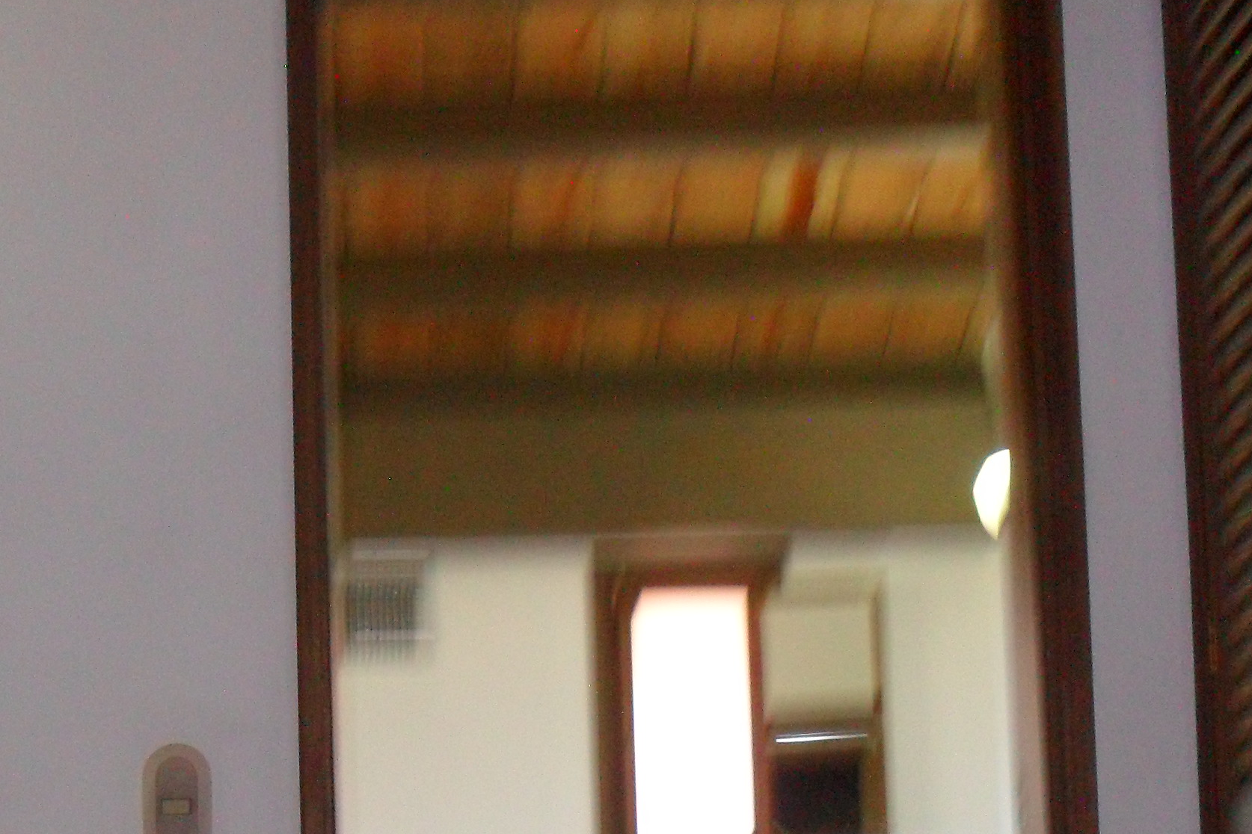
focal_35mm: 87
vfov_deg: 15.2
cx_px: 335
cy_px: 963
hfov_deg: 23.2
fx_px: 3025
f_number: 3
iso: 200
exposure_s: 1/45
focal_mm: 6.3
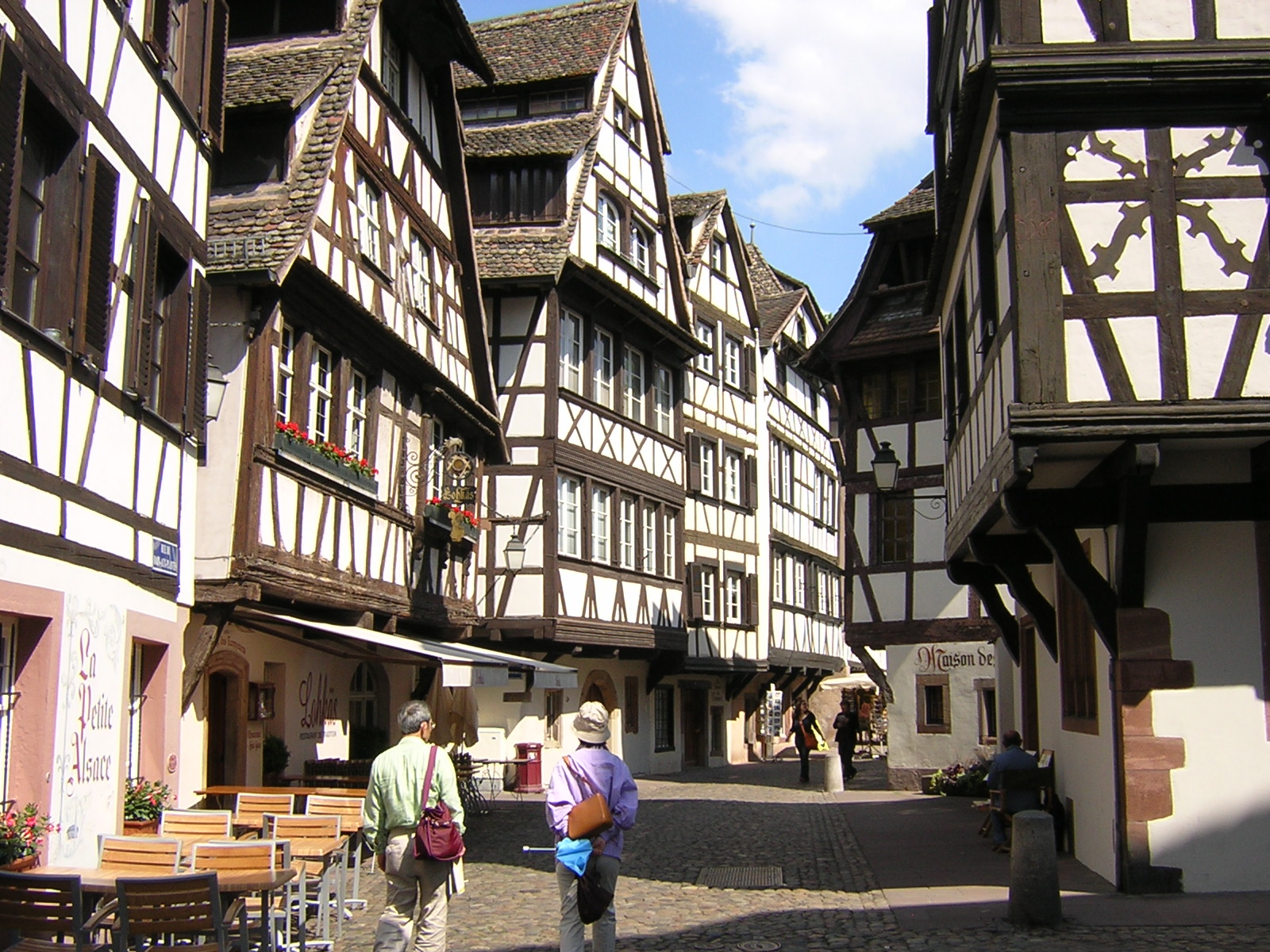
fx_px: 1321
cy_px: 476
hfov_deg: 51.4
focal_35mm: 36
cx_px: 635
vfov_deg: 39.7
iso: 100
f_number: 5.2
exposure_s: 1/275
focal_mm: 4.7
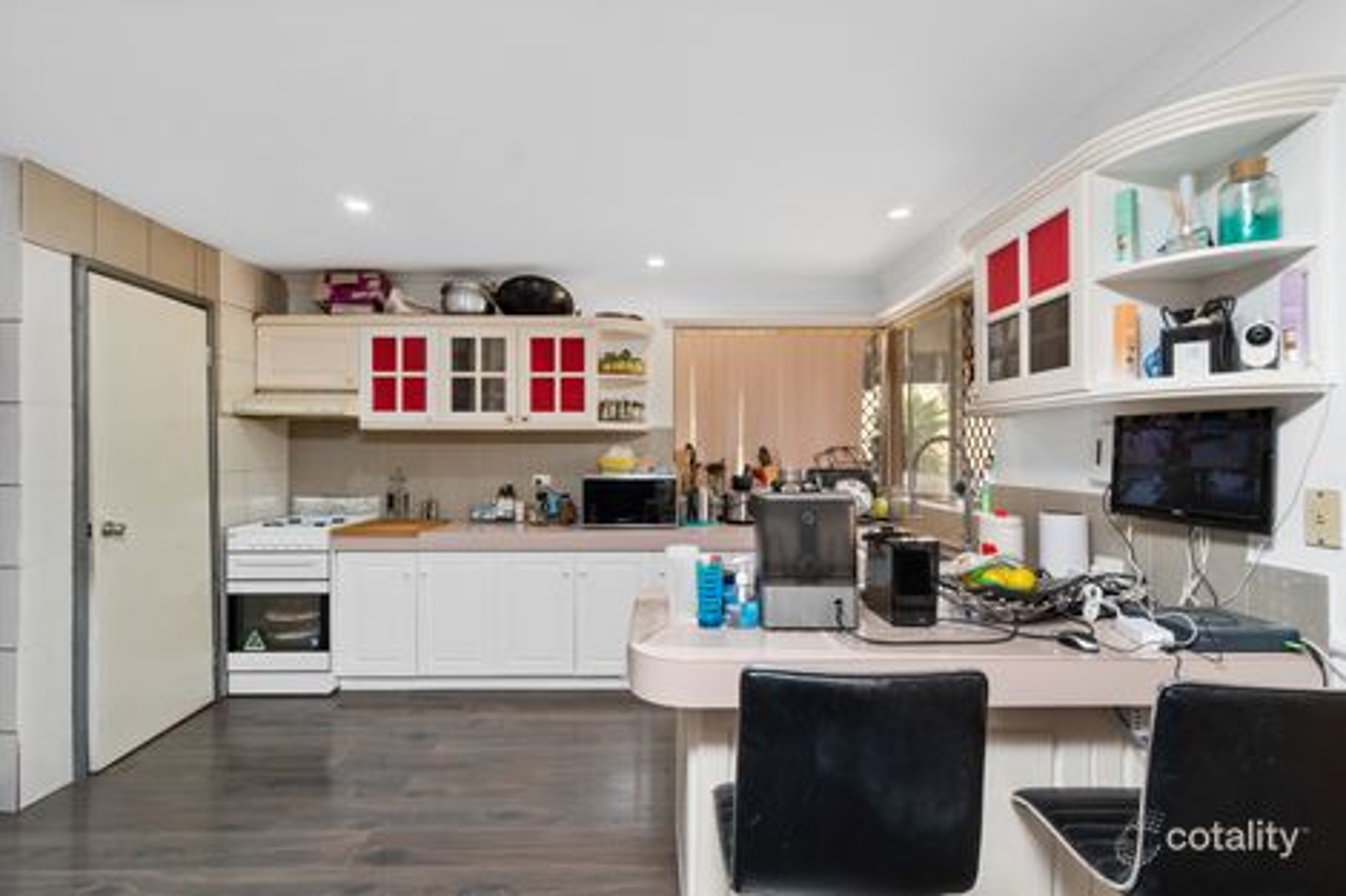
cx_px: 673
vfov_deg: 72.0
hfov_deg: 95.0
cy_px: 448
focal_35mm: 16
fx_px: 617
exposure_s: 1/25
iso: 400
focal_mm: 11
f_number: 8
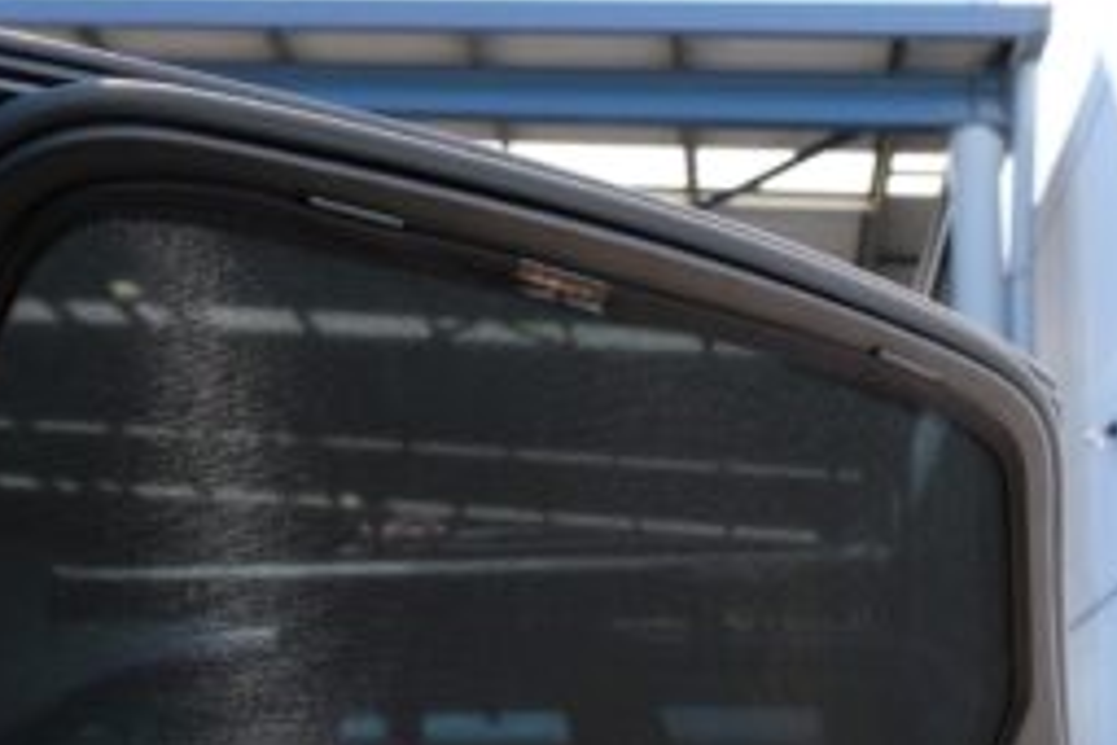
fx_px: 1644
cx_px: 412
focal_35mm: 53
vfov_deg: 25.1
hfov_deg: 37.3
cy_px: 589
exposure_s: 1/210
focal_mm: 18
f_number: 5
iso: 320
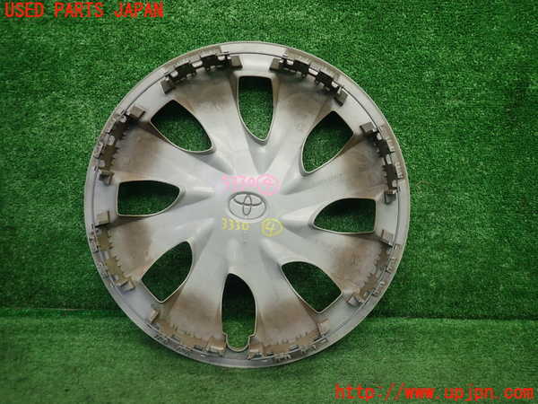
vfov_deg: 54.9
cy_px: 202
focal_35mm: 25
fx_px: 389
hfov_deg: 69.4
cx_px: 269
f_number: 2
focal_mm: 4.5
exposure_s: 1/60
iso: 160
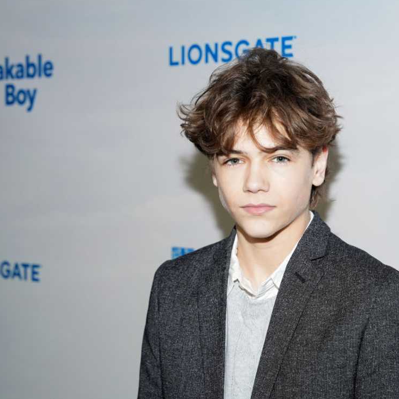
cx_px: 257
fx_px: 1174
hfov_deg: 19.2
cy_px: 198
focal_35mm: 90
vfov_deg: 19.3
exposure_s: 1/250
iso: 640
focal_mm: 70
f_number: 4.5
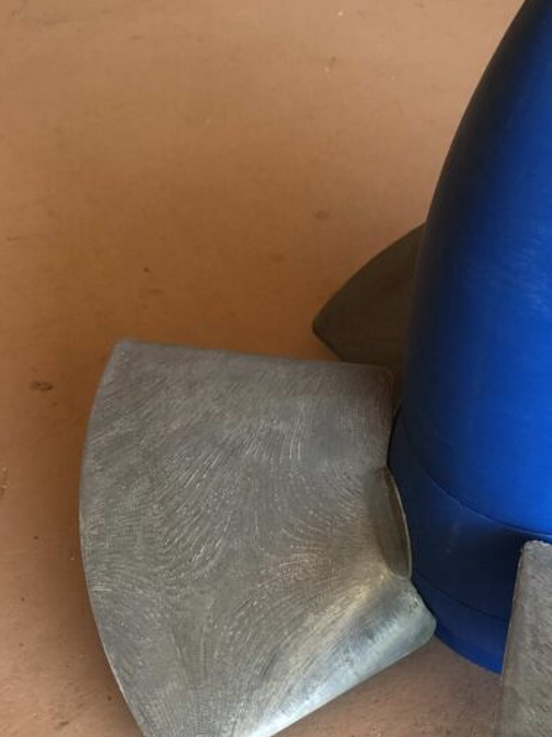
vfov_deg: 33.6
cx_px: 549
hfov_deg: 24.5
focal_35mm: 57
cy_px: 466
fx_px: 1212
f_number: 1.8
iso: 32
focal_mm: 3.99
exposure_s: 1/33
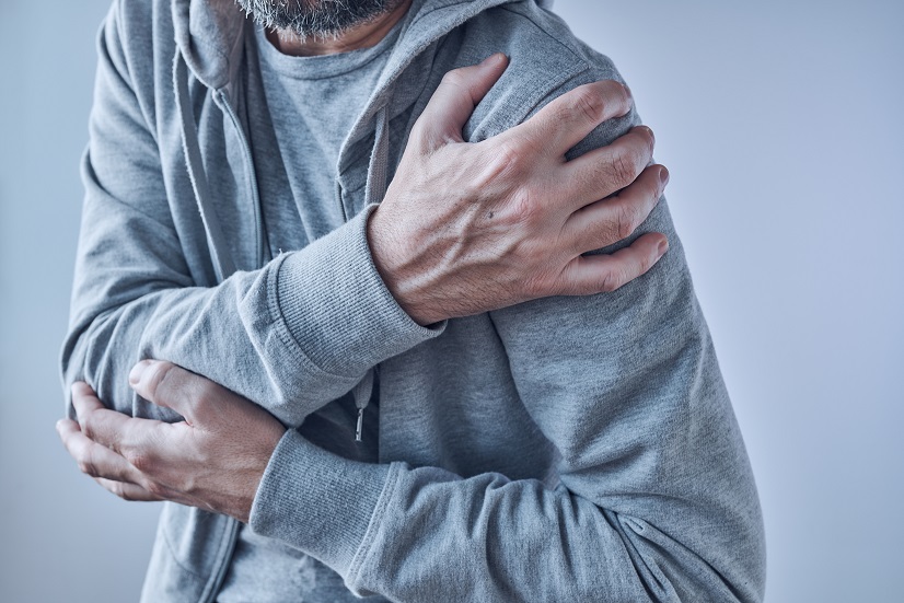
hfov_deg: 54.4
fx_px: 879
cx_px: 452
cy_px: 302
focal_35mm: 35
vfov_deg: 37.9
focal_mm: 35
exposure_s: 1/50
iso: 160
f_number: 7.1
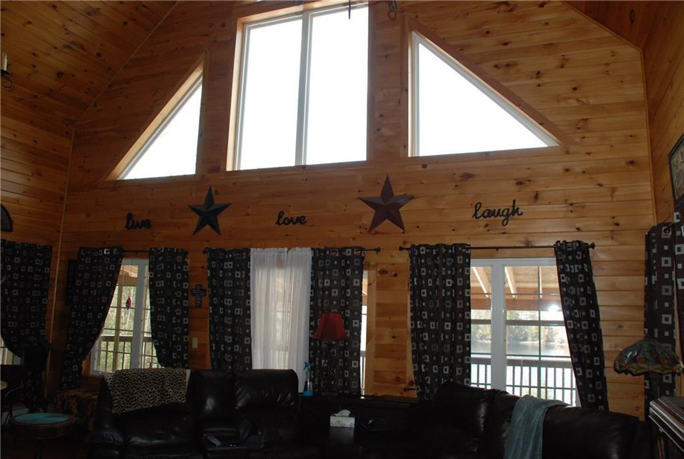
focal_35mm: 27
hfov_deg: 67.3
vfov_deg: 48.1
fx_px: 514
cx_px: 342
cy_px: 230
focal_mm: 18
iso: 800
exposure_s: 1/200
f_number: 5.6
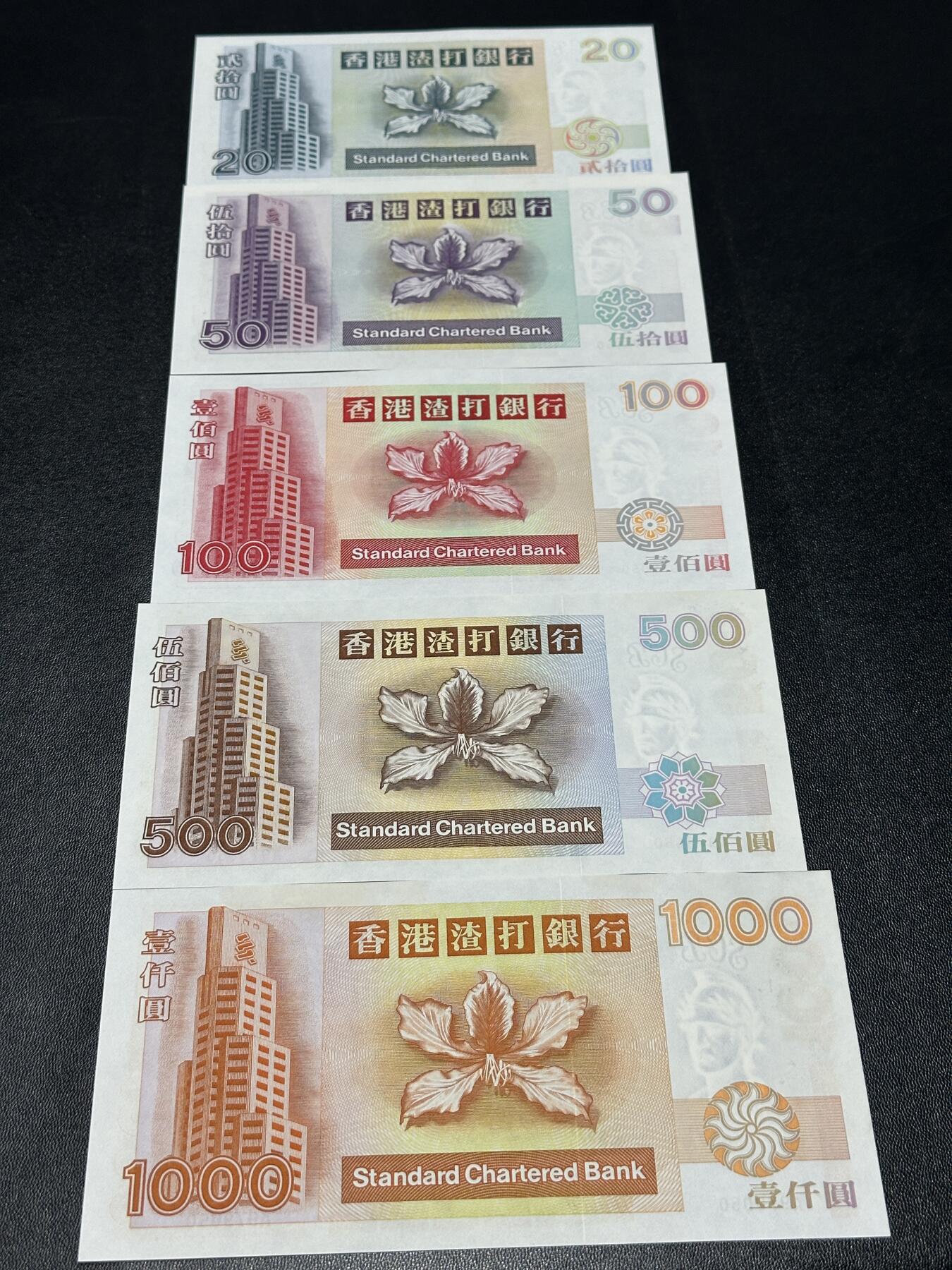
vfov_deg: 39.7
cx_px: 476
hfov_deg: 30.3
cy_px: 635
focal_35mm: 48
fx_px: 1760
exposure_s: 1/50
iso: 64
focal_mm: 6.86
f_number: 1.78
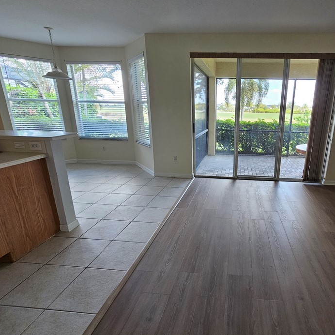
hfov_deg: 81.0
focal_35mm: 17
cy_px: 168
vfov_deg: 84.0
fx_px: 186
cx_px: 225
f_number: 2.2
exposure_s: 1/77.4
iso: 125
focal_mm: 2.2
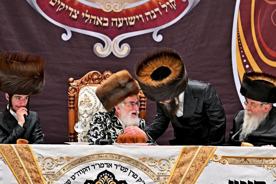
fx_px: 2299
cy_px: 92
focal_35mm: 300
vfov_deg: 4.6
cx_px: 138
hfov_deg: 6.9
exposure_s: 1/250
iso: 320
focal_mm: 200
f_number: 2.8
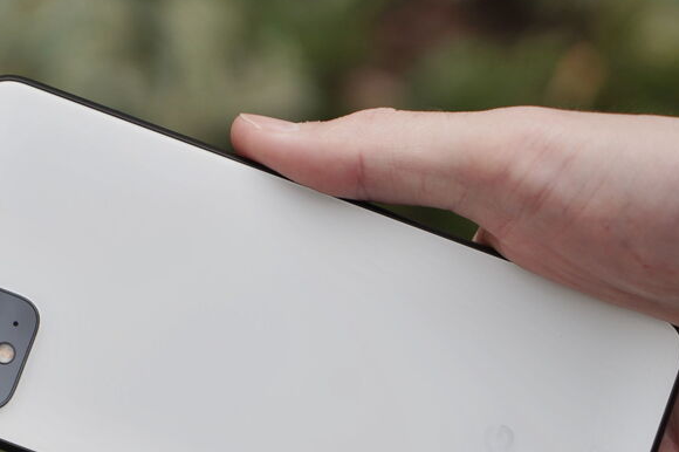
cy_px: 368
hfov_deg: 17.6
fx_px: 2187
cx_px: 282
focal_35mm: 116
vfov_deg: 11.8
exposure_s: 1/160
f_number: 4
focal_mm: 70
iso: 100
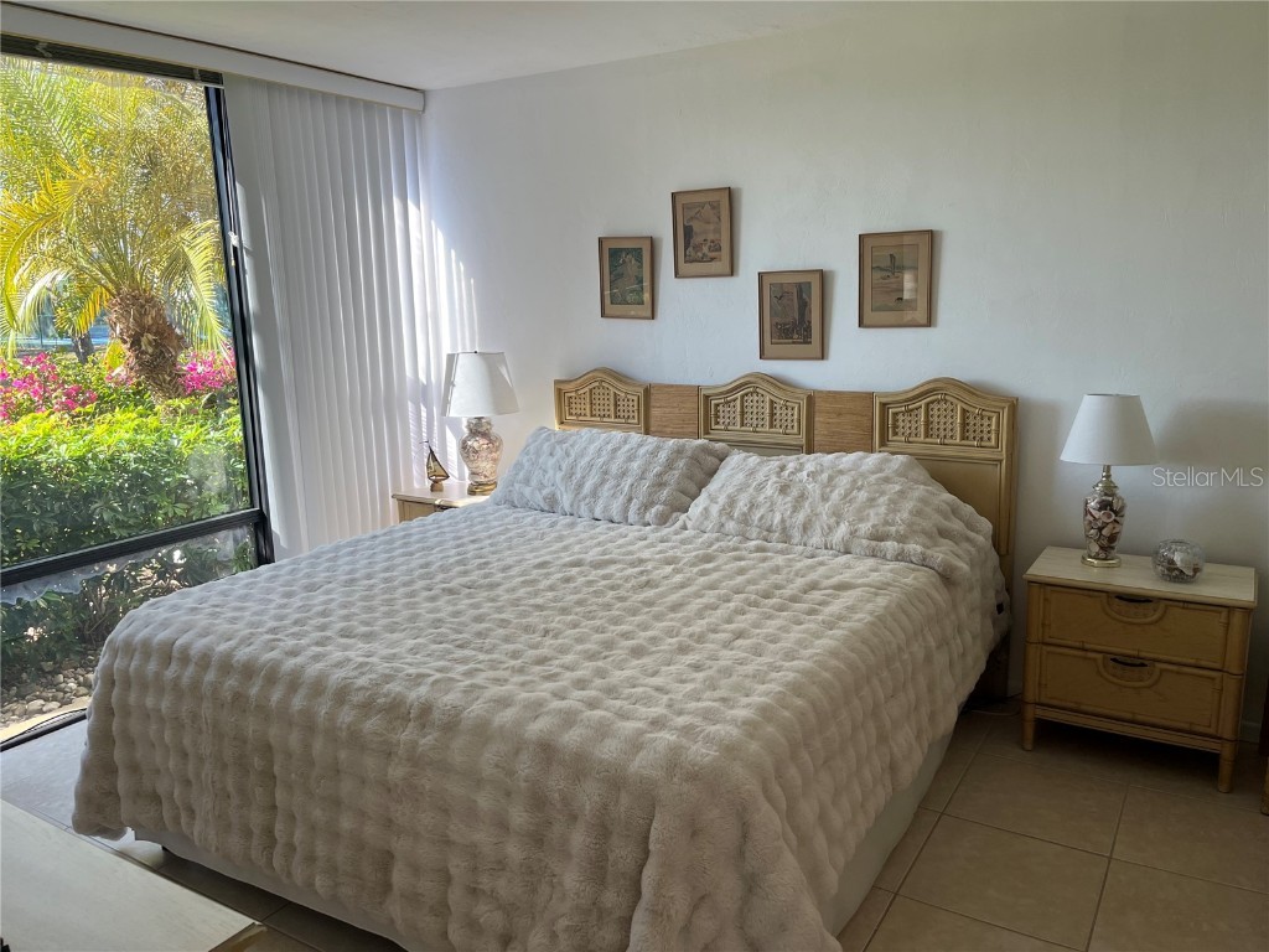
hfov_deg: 67.3
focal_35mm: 26
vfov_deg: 53.1
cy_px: 476
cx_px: 634
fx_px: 953
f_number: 1.6
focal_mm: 5.1
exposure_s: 1/240
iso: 40
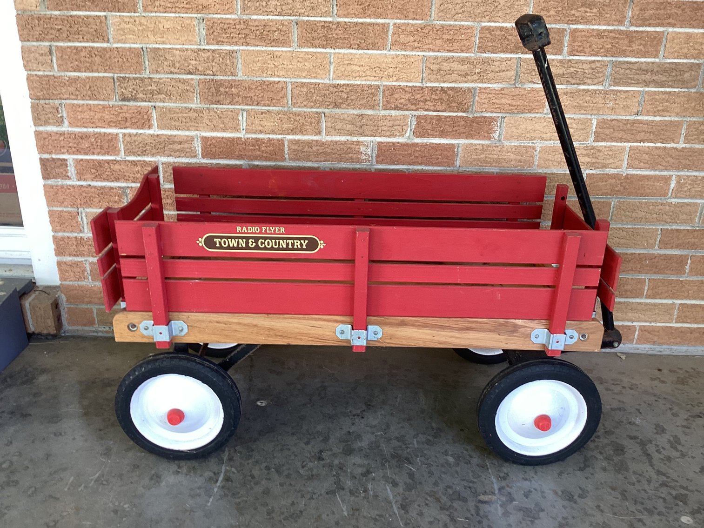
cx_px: 352
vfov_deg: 45.4
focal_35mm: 31
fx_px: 631
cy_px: 264
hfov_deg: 58.3
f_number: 2.4
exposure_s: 1/60
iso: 64
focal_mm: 3.3
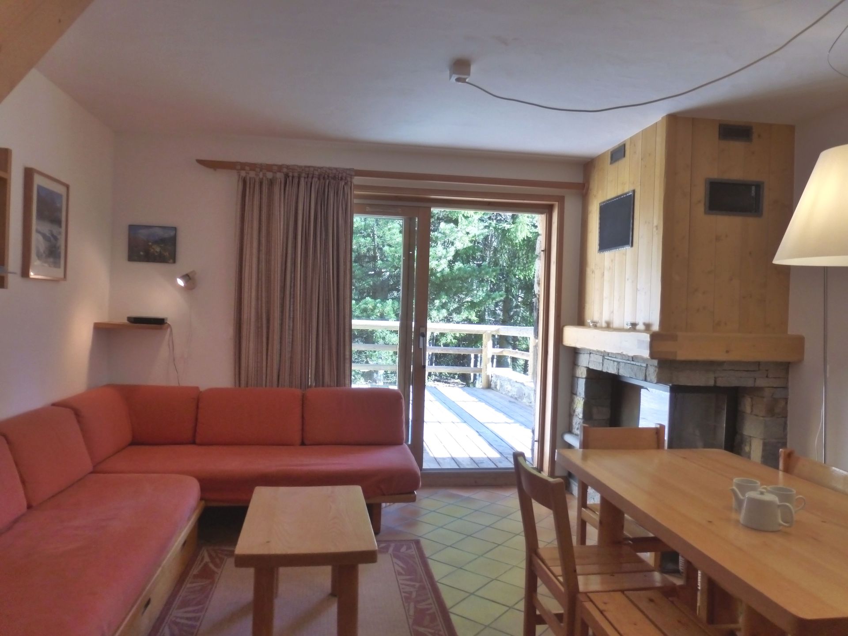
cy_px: 318
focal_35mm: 24
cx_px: 424
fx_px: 588
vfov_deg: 56.8
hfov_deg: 71.6
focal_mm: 4.3
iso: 400
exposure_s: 1/80
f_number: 3.3
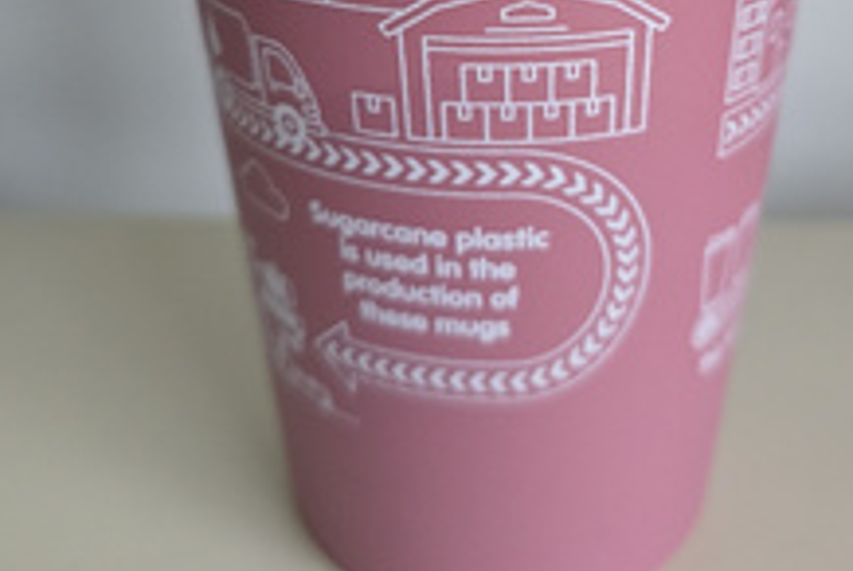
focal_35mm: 46
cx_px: 507
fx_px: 1091
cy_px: -31
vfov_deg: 27.3
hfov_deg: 42.5
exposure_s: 1/100
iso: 1250
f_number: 1.7
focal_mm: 6.3
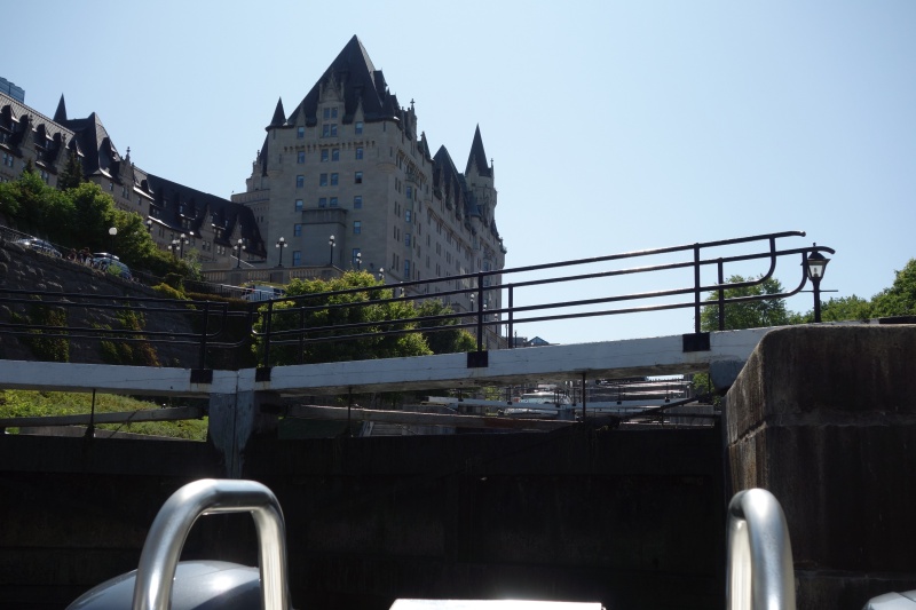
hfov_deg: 47.4
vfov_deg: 32.6
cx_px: 458
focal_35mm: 41
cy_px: 305
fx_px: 1043
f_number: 5.6
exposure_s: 1/640
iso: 125
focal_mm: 15.28
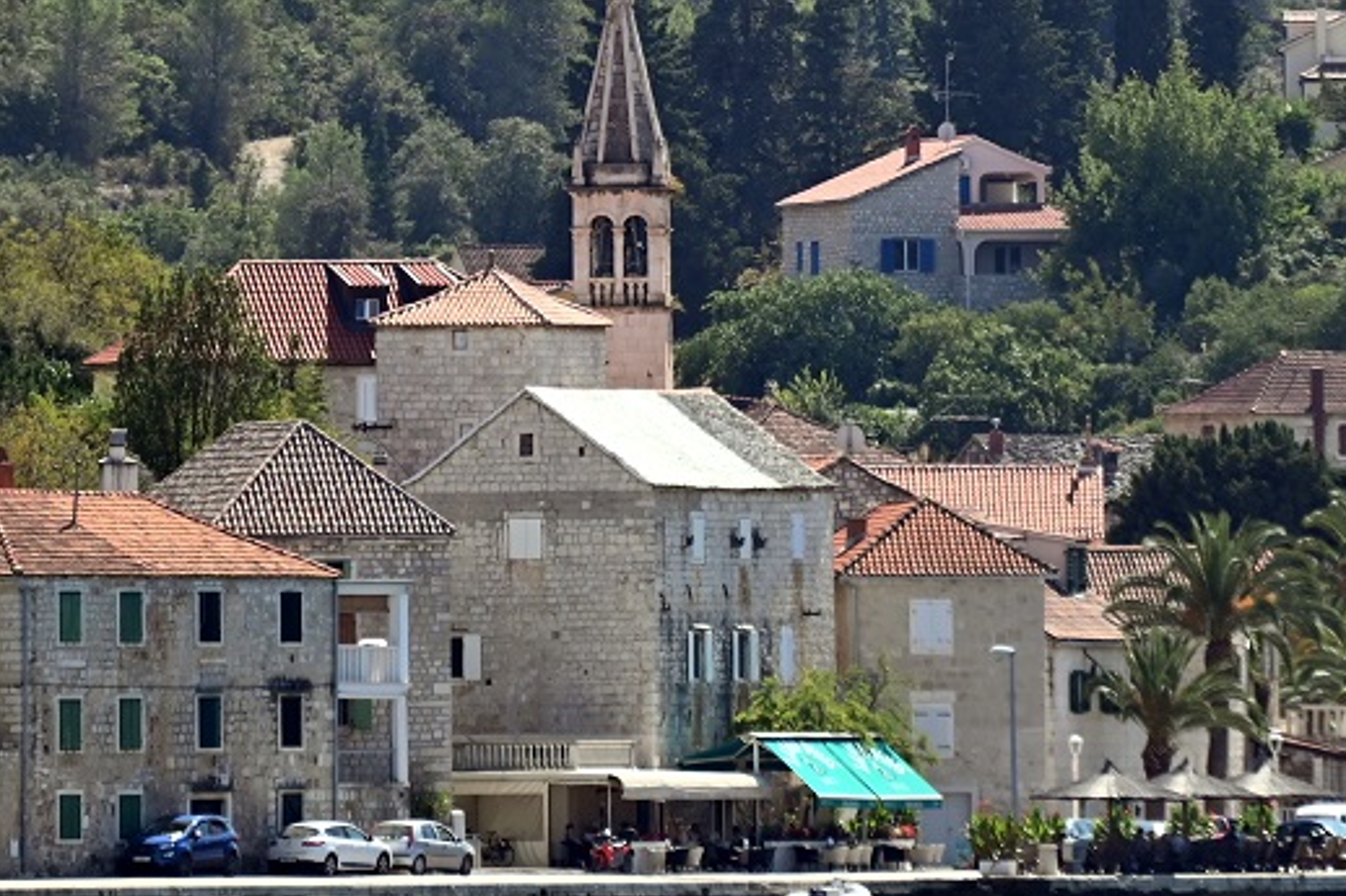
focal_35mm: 753
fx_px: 28143
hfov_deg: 2.7
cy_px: -38
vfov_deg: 1.8
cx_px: 1149
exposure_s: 1/1000
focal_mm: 300
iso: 280
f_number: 5.6
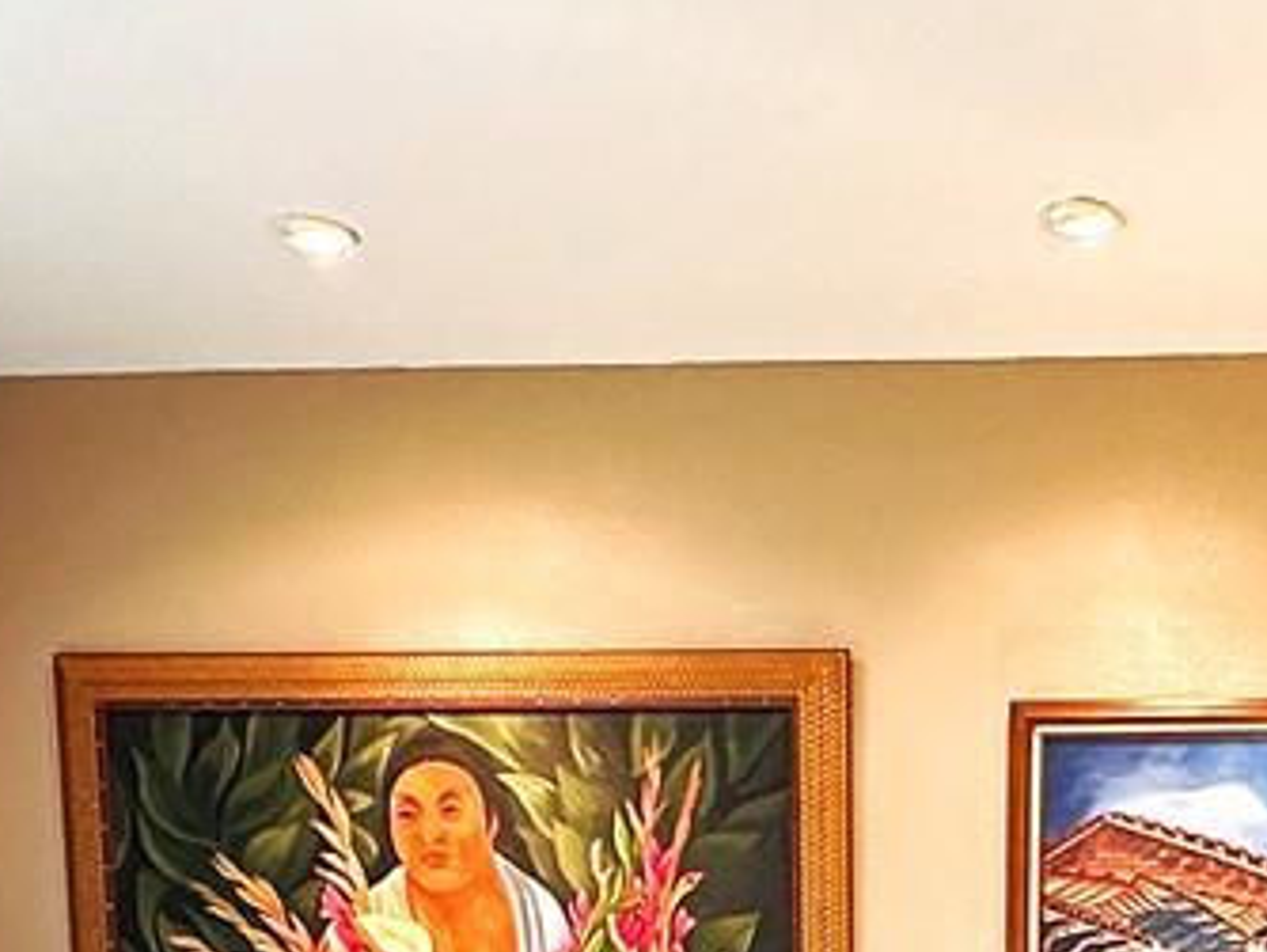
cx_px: 1218
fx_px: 2454
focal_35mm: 67
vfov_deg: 17.8
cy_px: 1688
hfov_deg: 27.5
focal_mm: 2.22
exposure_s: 1/60
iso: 250
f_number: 2.2
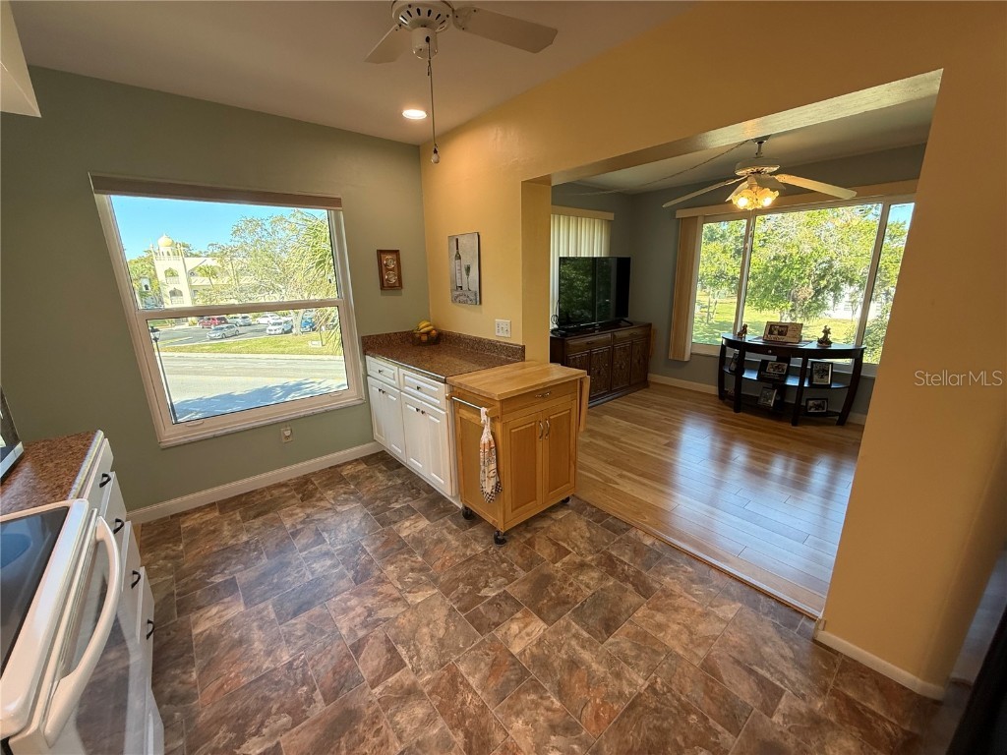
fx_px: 407
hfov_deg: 102.1
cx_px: 504
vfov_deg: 85.7
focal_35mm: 14
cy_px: 378
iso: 125
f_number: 2.2
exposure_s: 1/120
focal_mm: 2.22
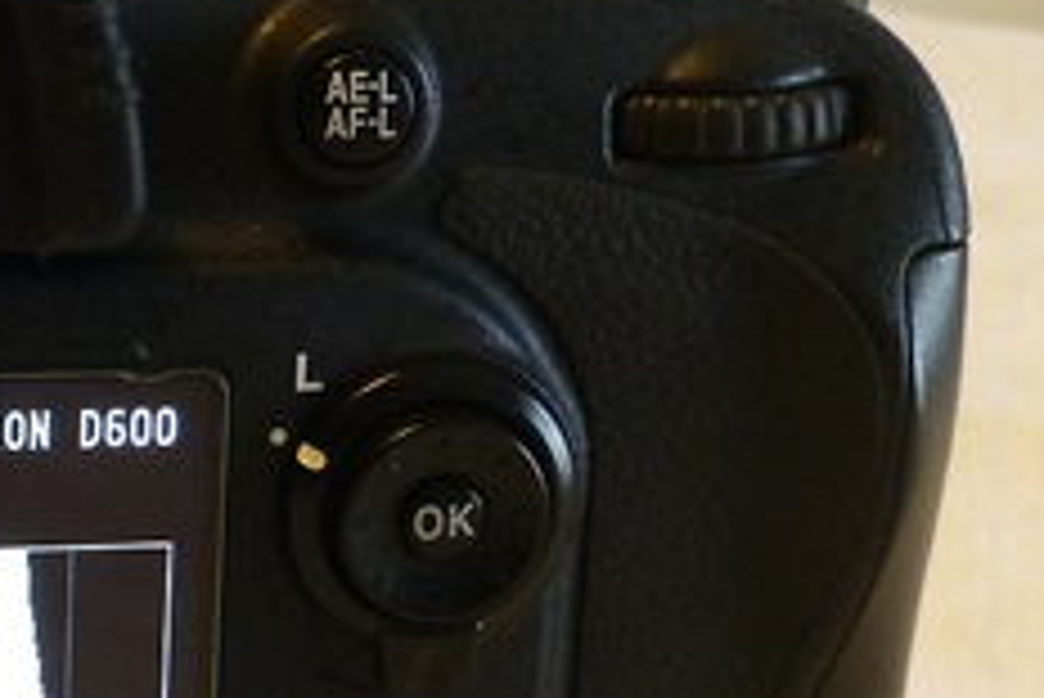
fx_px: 3047
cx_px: -81
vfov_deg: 13.0
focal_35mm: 105
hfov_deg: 18.7
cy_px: 477
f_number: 3.9
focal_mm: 6.9
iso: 400
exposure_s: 1/30
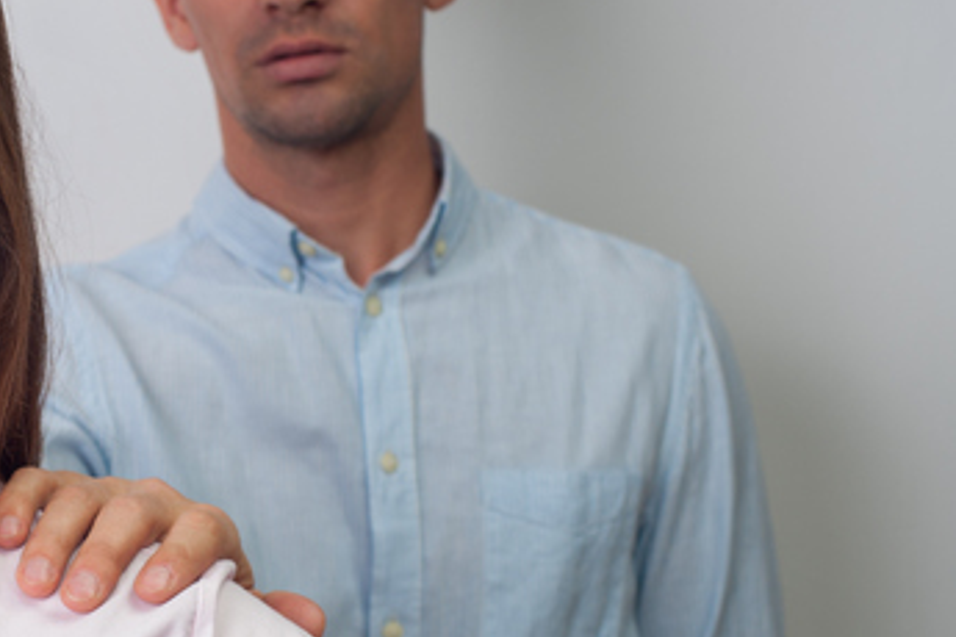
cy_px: 341
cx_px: 103
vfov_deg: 13.0
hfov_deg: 19.1
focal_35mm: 105
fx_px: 2788
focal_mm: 50
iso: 100
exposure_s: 1/125
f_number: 7.1
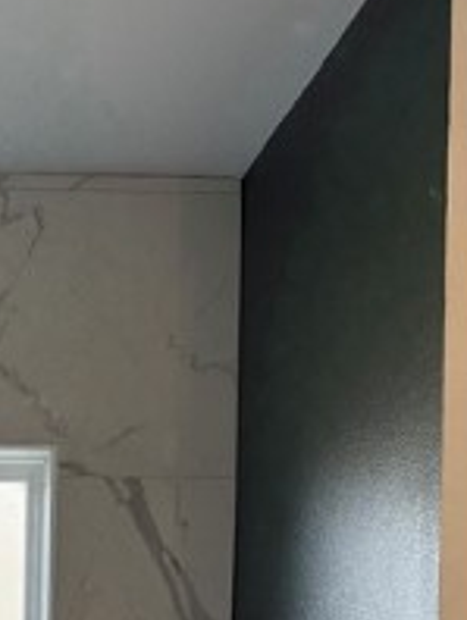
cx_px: -182
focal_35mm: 93
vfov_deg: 18.8
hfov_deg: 15.0
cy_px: 902
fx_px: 1669
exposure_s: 1/229
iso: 80
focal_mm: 6.76
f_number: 1.78
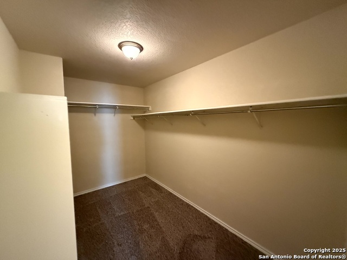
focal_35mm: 14
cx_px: 174
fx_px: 140
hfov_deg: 102.1
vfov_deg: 85.7
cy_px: 130
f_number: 2.2
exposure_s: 1/60
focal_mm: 2.22
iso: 1250
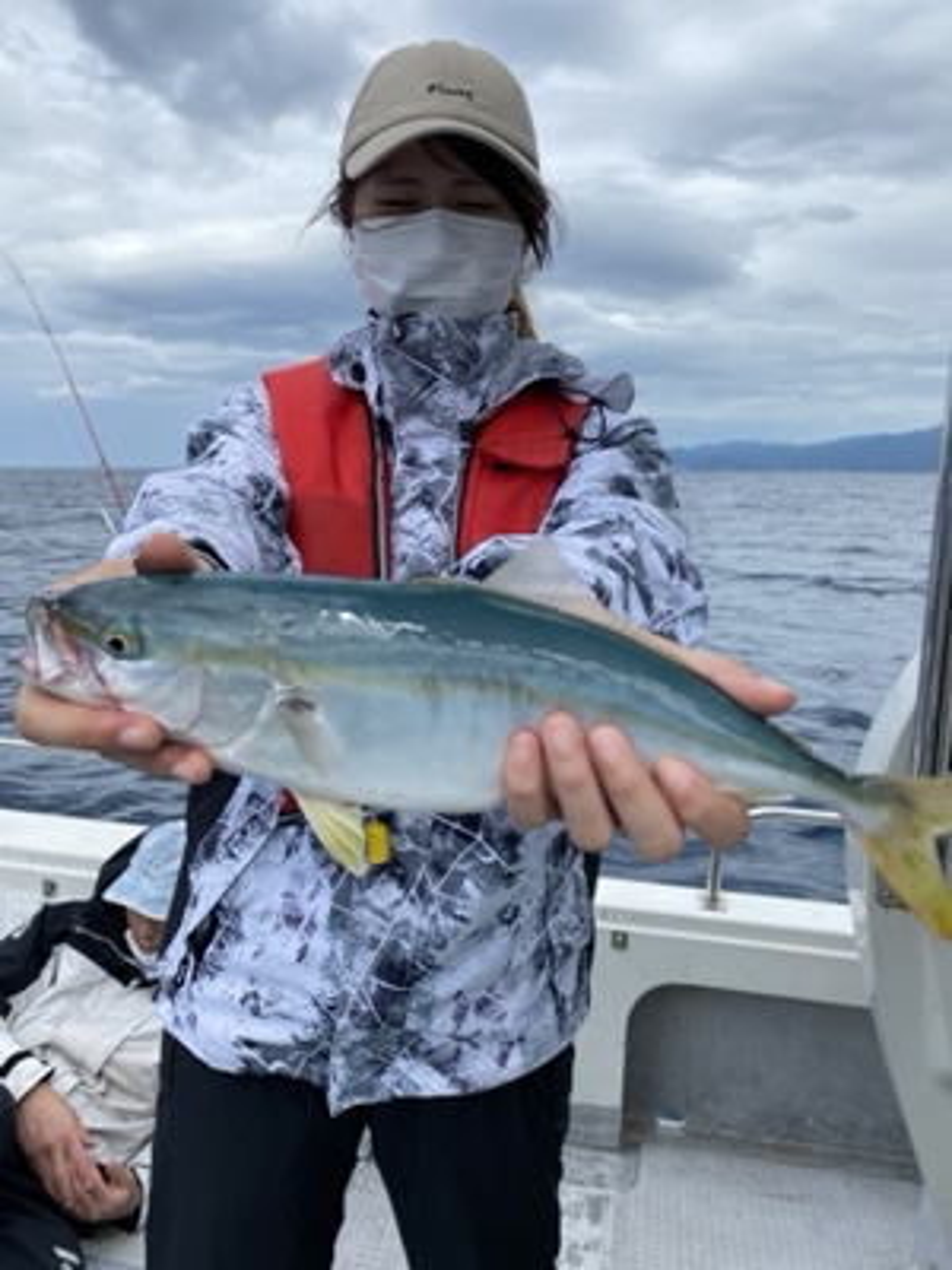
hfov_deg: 53.1
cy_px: 635
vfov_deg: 67.3
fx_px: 953
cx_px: 476
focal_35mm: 26
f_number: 1.8
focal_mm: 4.25
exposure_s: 1/2571
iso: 32
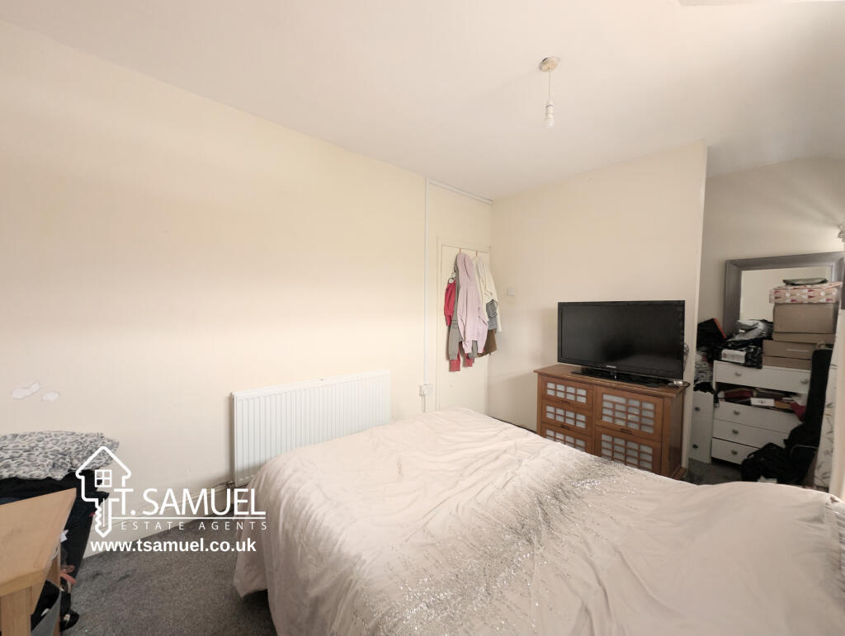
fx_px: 293
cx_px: 422
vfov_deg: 94.6
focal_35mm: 12
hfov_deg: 110.5
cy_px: 318
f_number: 1.95
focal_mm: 2.23
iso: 137
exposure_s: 1/19.2
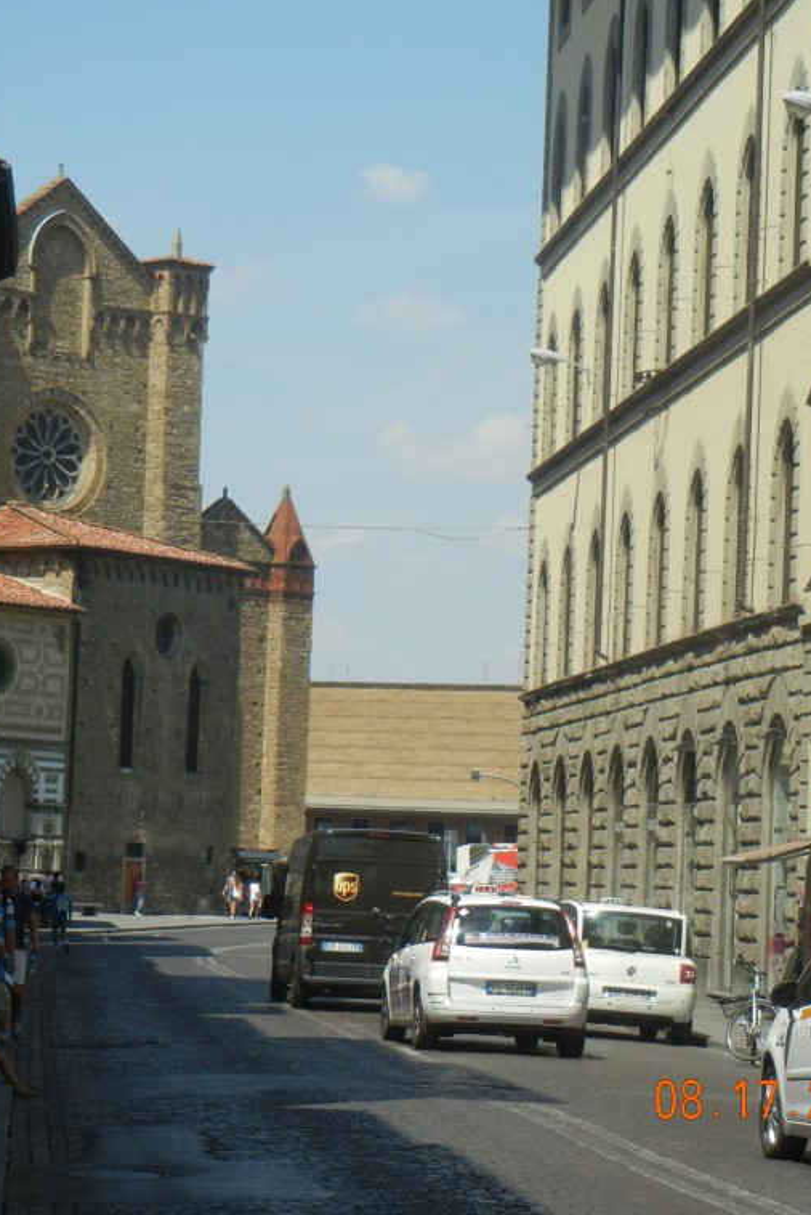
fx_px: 4220
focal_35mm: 125
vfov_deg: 16.4
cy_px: 612
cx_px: 338
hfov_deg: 11.0
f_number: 4.4
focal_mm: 16
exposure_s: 1/905
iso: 160
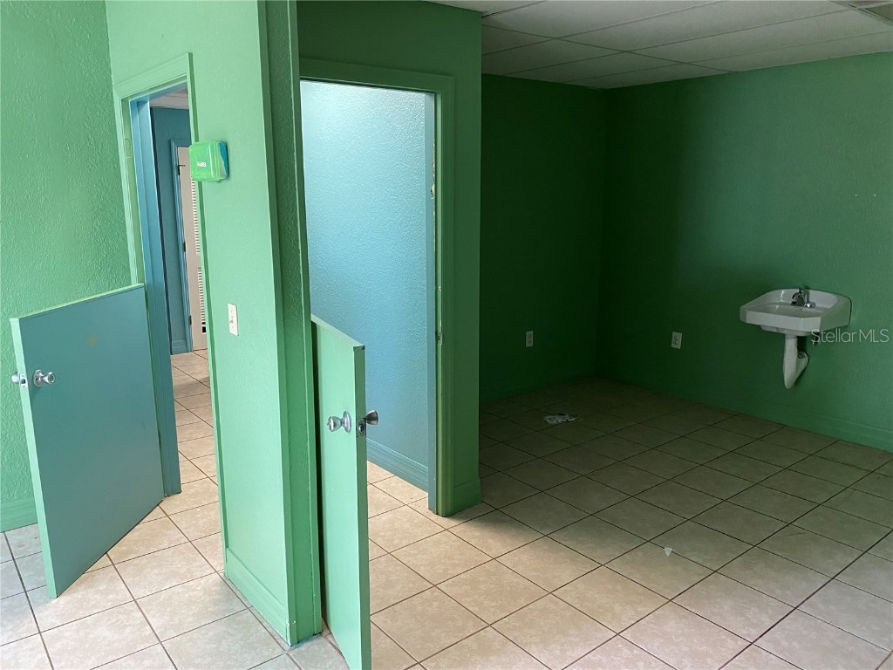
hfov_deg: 67.3
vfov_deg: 53.1
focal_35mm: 26
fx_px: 671
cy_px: 335
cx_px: 446
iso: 250
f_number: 1.8
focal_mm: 4.25
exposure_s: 1/60
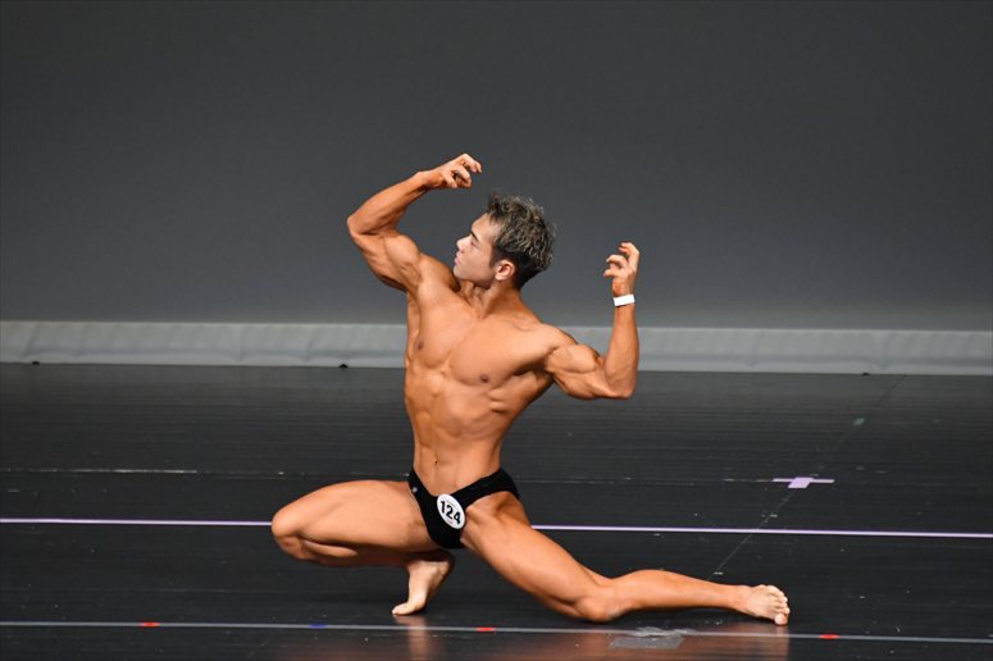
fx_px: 12407
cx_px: 496
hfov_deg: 4.6
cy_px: 330
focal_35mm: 450
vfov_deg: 3.1
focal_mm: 300
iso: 4000
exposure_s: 1/400
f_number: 5.6
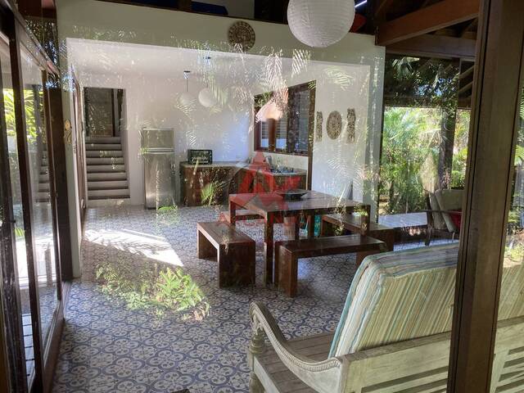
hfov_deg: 67.3
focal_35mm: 26
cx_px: 262
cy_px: 196
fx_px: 394
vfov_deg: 53.1
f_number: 1.8
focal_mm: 4.25
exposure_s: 1/121
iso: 125
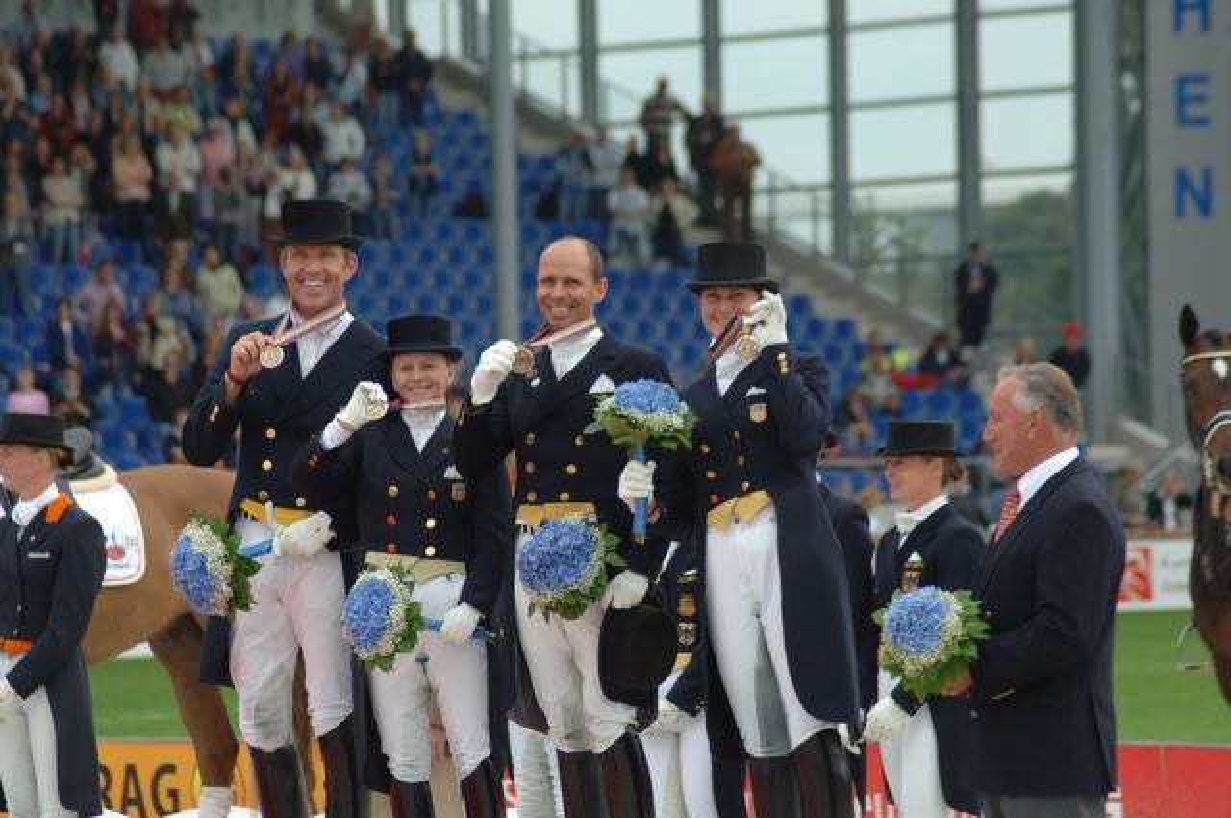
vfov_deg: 4.8
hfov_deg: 7.2
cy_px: 409
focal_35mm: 285
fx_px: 9733
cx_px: 616
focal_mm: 190
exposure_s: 1/250
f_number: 5.6
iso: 200
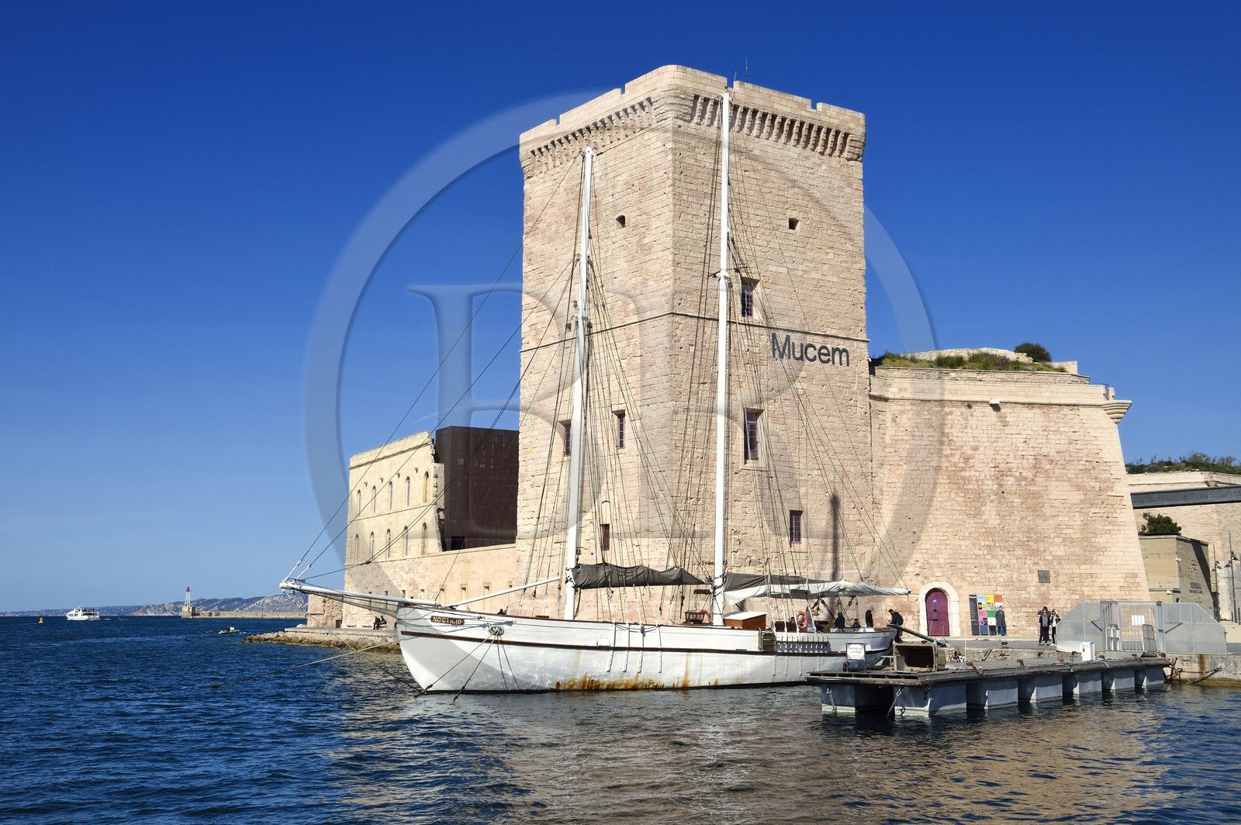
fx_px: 1309
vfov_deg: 35.0
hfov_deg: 50.7
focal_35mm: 38
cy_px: 412
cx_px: 620
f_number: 16
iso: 200
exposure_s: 1/400
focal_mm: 38
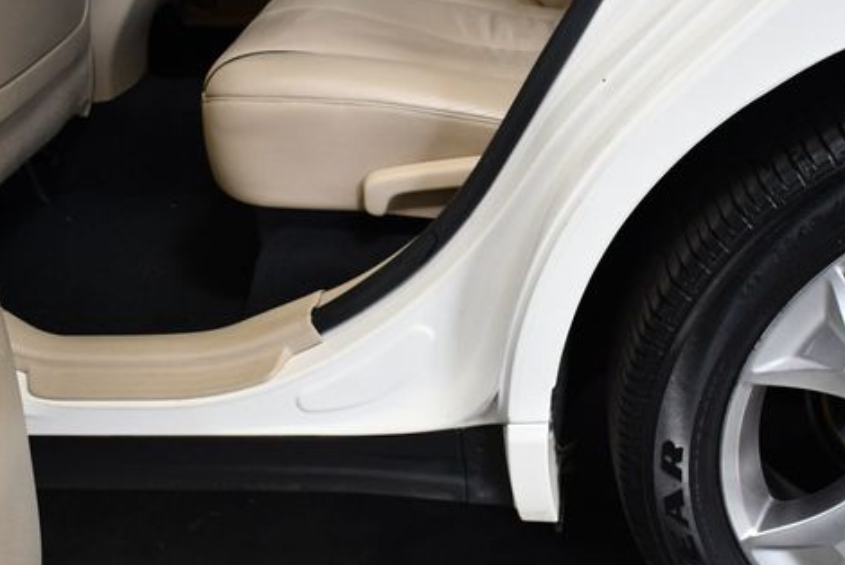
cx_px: 484
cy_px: 263
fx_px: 1151
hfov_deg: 40.2
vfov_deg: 27.6
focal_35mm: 49
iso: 1000
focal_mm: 18
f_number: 3.5
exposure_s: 1/125
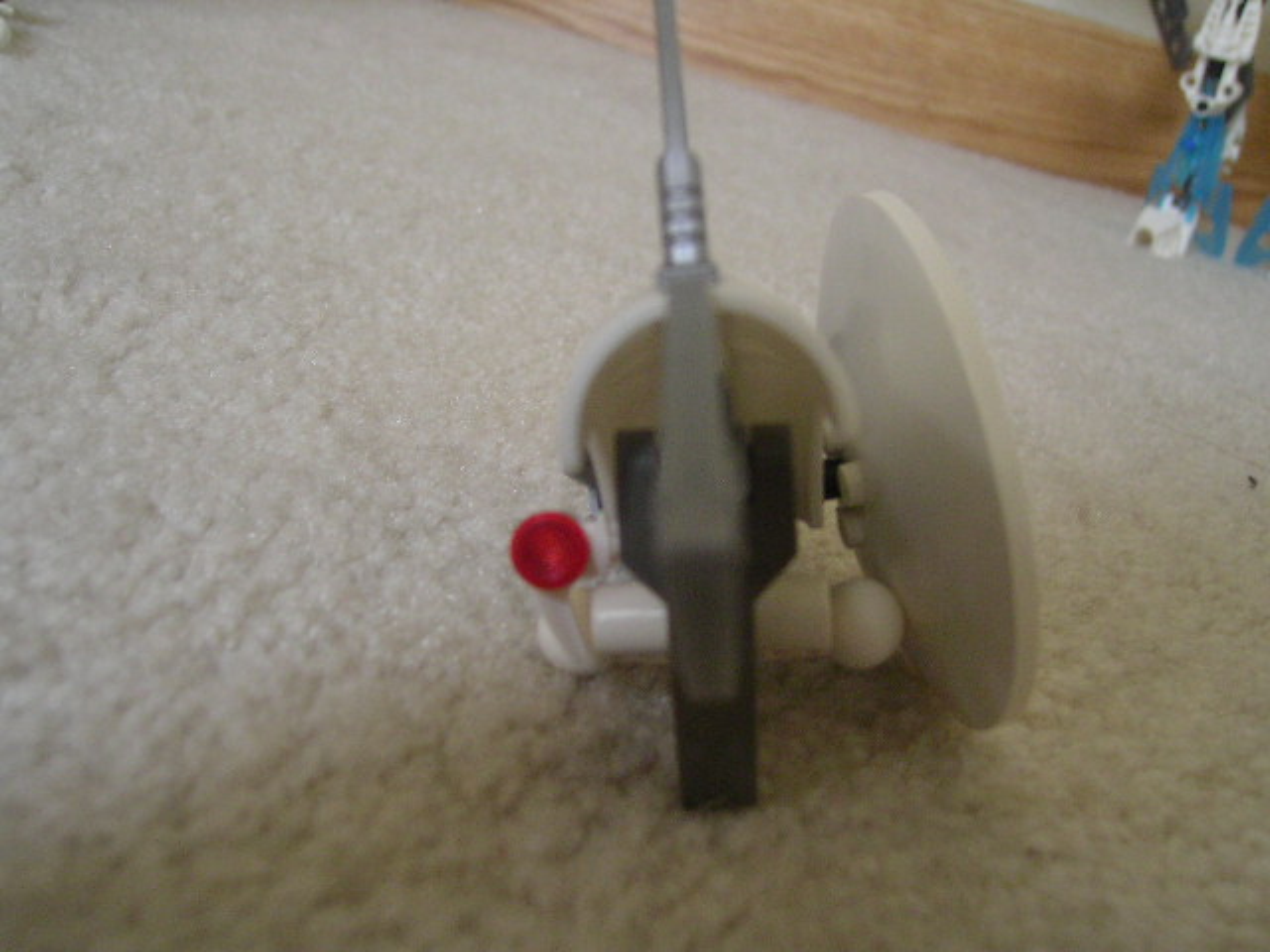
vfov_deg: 39.7
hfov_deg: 51.4
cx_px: 635
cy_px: 476
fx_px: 1321
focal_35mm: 36
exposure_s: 1/23
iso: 100
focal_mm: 5.6
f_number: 2.8
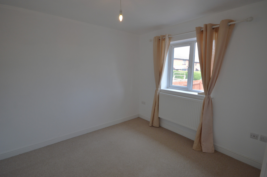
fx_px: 128
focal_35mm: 17
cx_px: 134
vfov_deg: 69.5
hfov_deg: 92.5
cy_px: 88
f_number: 5.6
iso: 400
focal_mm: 11.5
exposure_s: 1/125
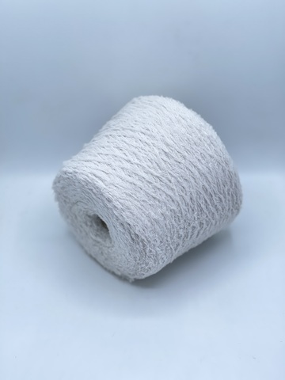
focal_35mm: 64
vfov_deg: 30.3
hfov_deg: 22.9
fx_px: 703
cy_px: 190
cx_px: 142
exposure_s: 1/351
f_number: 2.2
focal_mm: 7.5
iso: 32
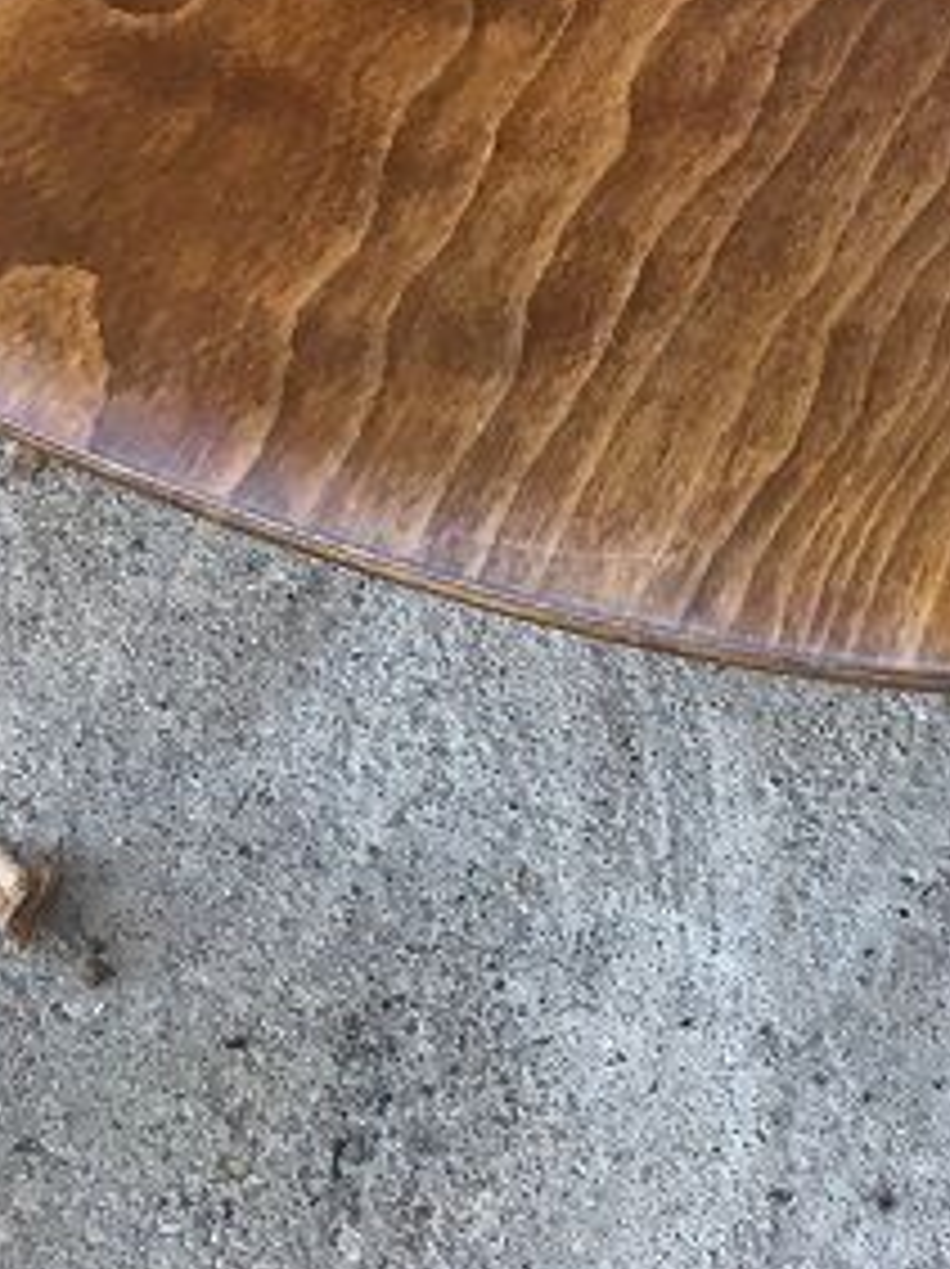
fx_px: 3042
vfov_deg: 20.9
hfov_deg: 17.6
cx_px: 745
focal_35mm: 83
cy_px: -484
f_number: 2.2
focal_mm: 4.15
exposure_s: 1/33
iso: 32
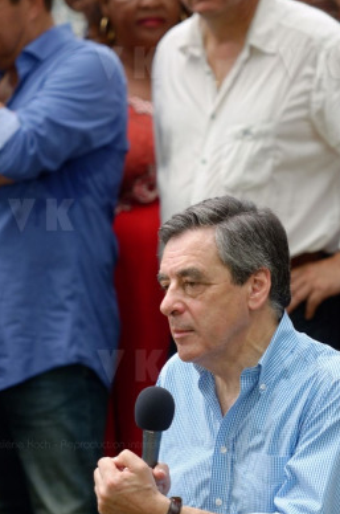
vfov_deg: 5.4
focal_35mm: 383
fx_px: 5447
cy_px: 245
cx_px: 129
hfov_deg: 3.6
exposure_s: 1/320
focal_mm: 165
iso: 200
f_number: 2.8
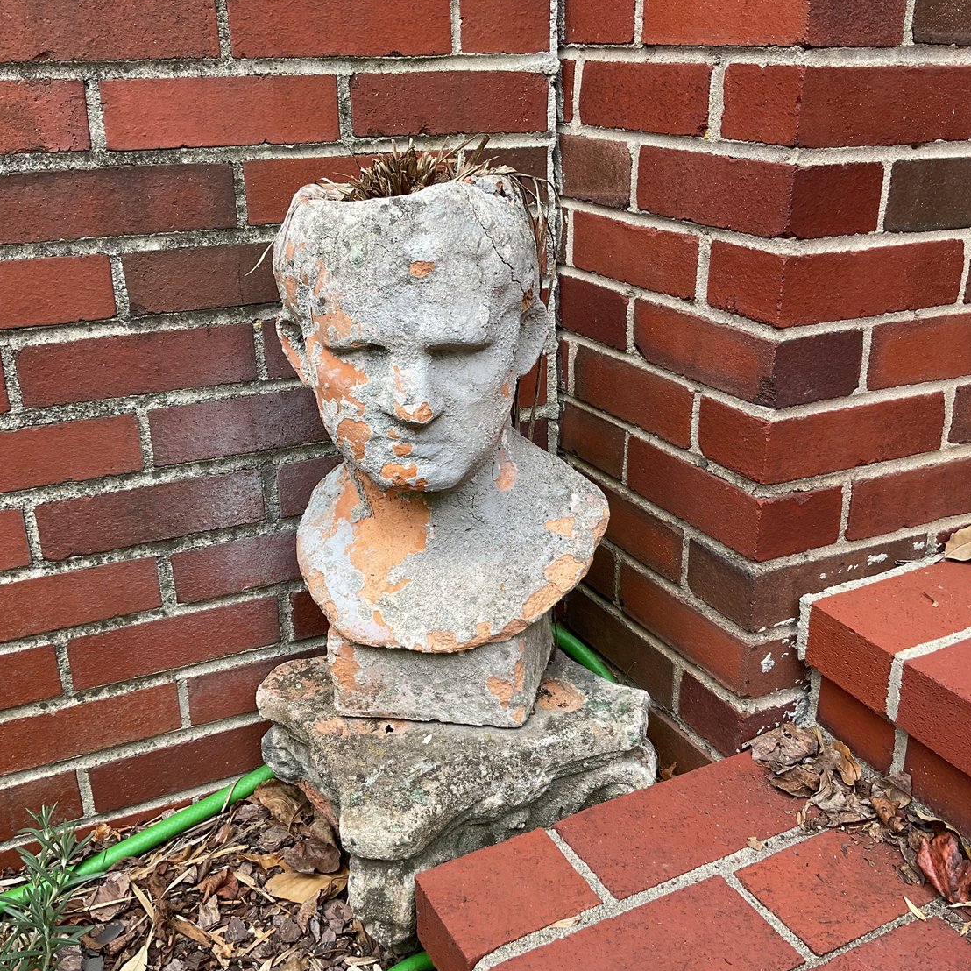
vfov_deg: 47.2
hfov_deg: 47.2
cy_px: 488
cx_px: 523
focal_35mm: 35
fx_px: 1111
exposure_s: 1/186
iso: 16
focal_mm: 3
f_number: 1.8
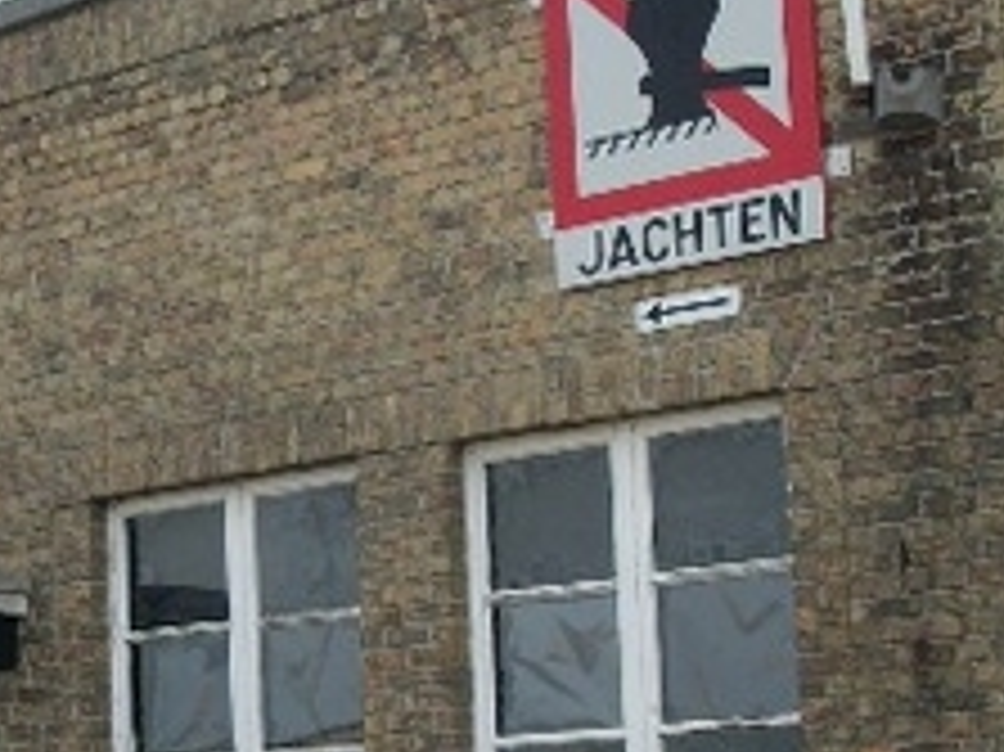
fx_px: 2493
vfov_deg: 17.0
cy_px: 585
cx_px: 230
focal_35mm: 86
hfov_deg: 22.5
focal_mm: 5.7
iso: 80
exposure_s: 1/125
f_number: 8.8
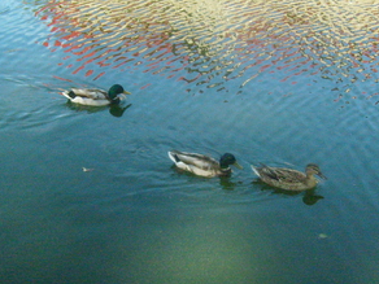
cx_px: 200
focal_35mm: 54
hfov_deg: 35.5
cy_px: 149
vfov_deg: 27.0
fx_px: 591
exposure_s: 1/250
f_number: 7.1
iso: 400
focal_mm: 5.8
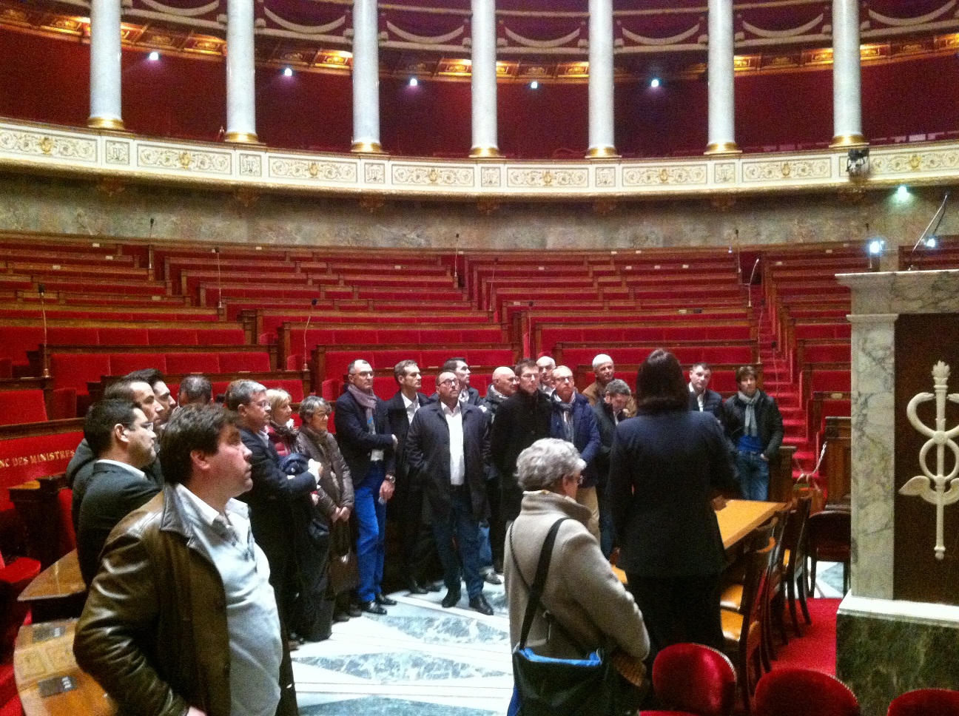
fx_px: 968
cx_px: 480
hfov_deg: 52.7
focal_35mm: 35
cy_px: 358
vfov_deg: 40.6
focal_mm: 3.85
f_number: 2.8
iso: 1000
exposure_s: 1/17
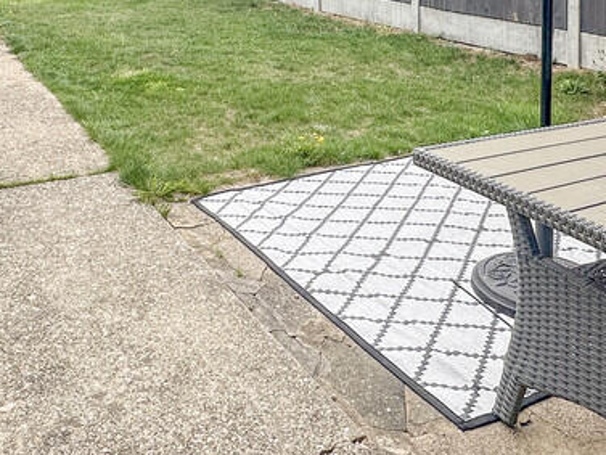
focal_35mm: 38
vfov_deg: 35.6
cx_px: 259
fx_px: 665
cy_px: 50
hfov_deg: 48.8
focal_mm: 2.22
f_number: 2.2
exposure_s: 1/515
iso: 40
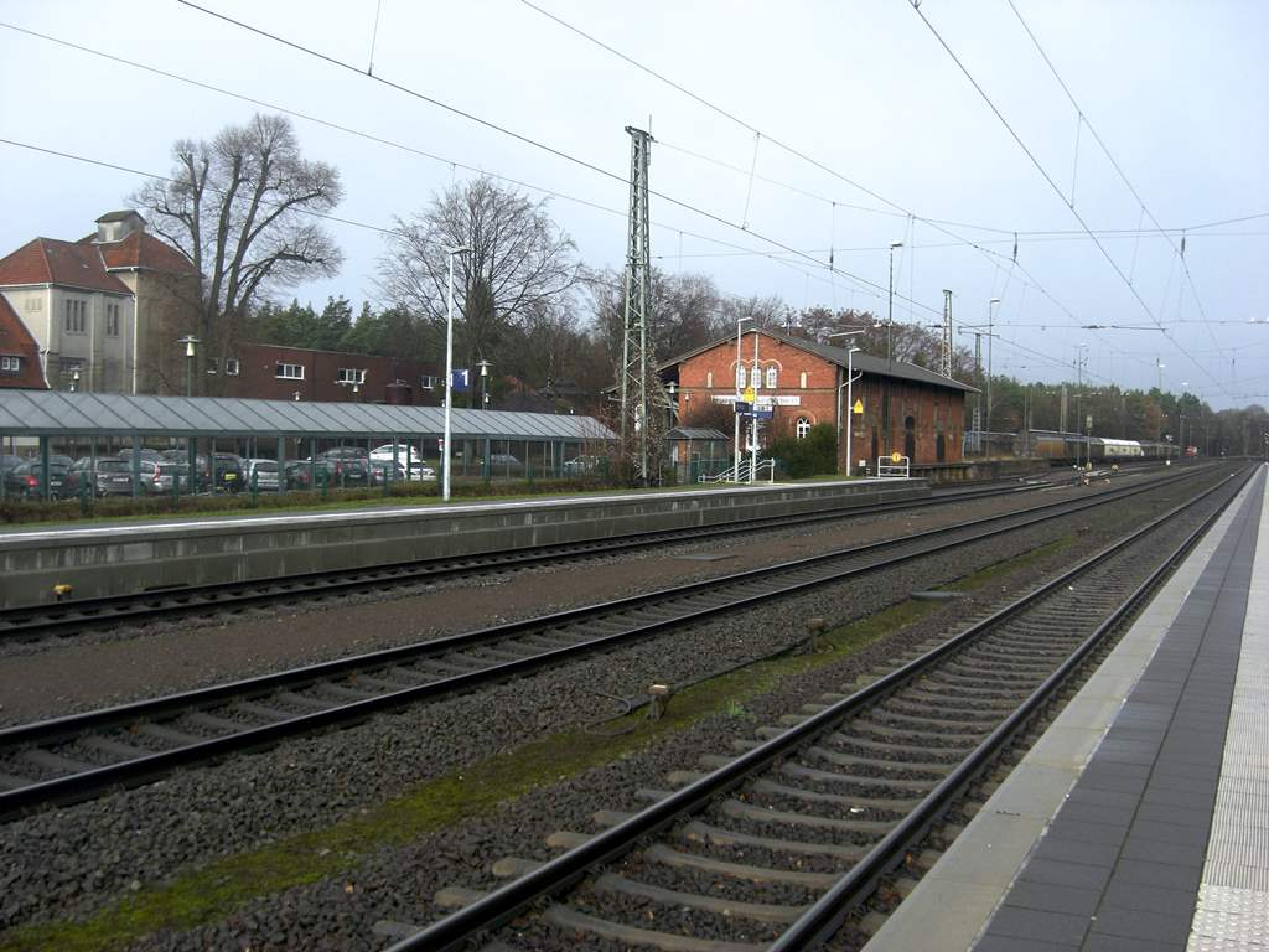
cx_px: 634
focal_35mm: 38
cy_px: 476
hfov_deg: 49.0
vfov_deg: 37.7
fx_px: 1393
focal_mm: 7.9
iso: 80
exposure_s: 1/320
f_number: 2.8
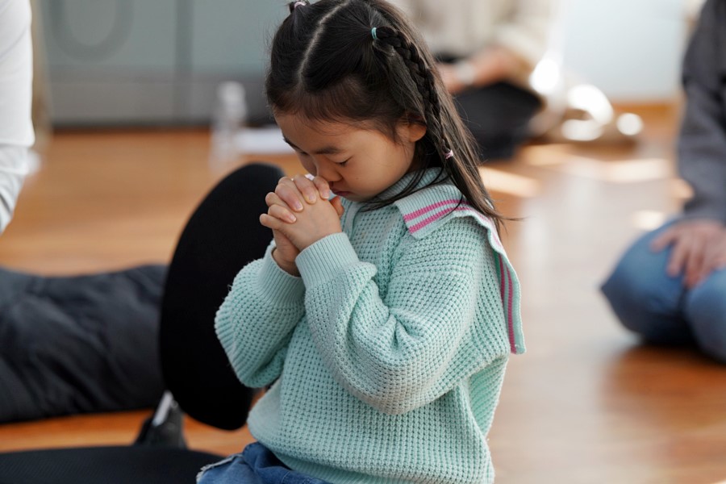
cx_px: 363
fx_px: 2722
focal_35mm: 135
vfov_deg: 10.2
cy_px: 242
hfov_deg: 15.2
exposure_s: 1/160
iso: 800
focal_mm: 135
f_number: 4
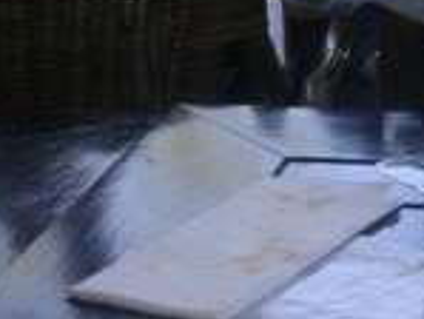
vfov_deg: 10.6
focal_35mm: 135
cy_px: -157
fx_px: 1655
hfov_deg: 13.8
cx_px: 626
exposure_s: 1/186
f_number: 2.9
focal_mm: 6.7
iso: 70
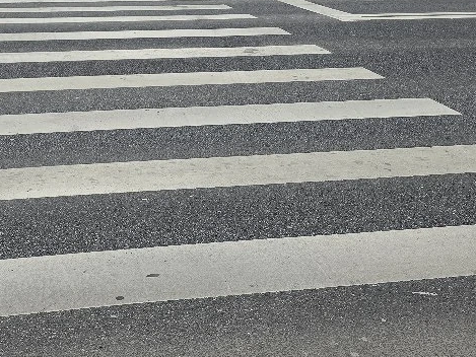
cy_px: 51
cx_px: 91
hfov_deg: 37.4
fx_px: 674
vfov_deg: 28.8
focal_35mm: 49
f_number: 1.7
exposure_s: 1/233
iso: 12
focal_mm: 6.3
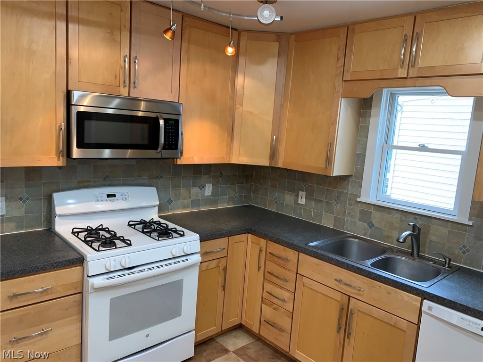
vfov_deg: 53.1
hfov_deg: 67.3
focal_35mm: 26
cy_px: 181
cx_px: 242
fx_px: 363
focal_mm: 4.25
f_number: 1.8
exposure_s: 1/60
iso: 125
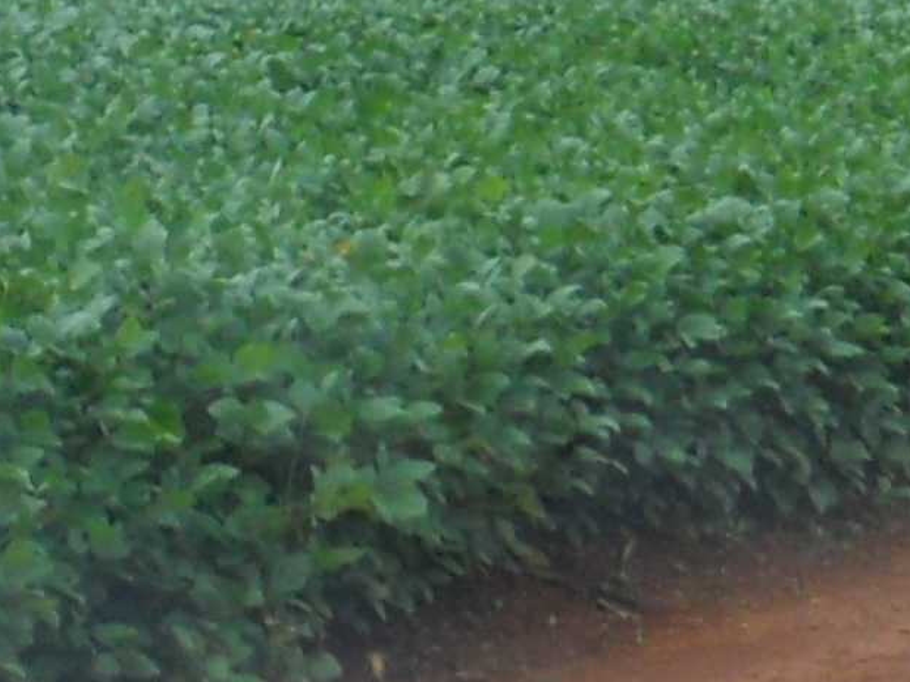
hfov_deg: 9.7
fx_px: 4757
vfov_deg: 8.1
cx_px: 2138
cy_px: 829
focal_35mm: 181
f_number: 2.7
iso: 80
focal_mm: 5
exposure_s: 1/800
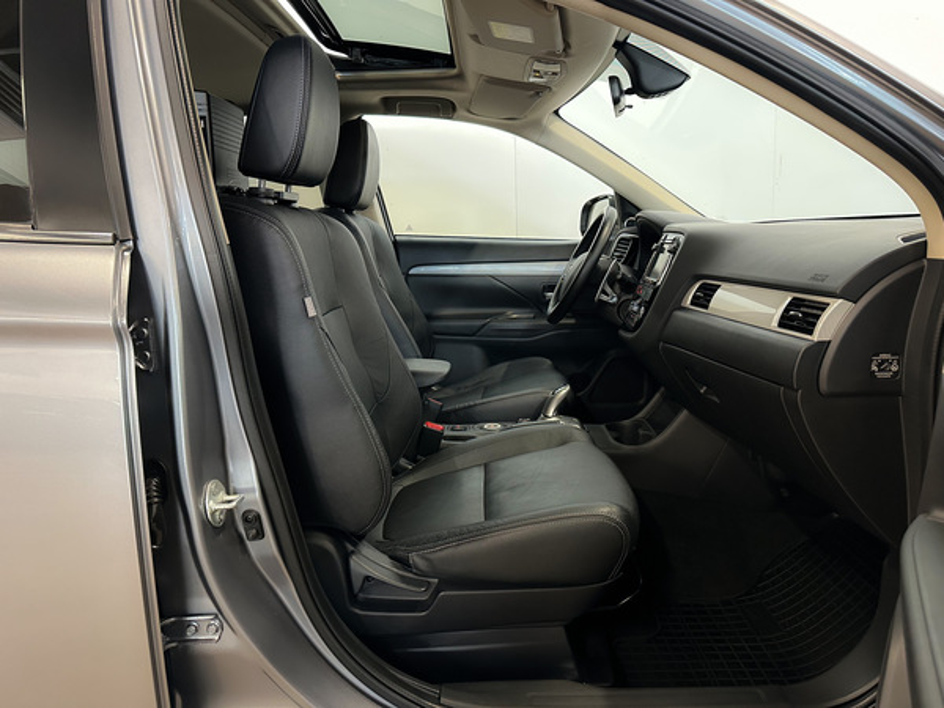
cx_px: 472
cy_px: 354
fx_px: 654
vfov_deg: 56.8
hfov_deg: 71.6
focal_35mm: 24
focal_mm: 6.86
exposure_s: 1/50
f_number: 1.8
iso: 500
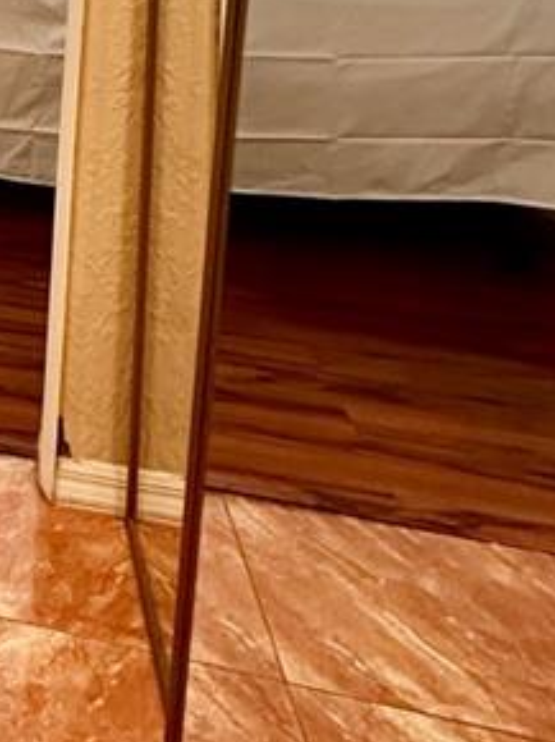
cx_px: -578
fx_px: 1242
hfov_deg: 17.4
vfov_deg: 29.9
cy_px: -77
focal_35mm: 58
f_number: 2.2
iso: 250
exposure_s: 1/120
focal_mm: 2.22
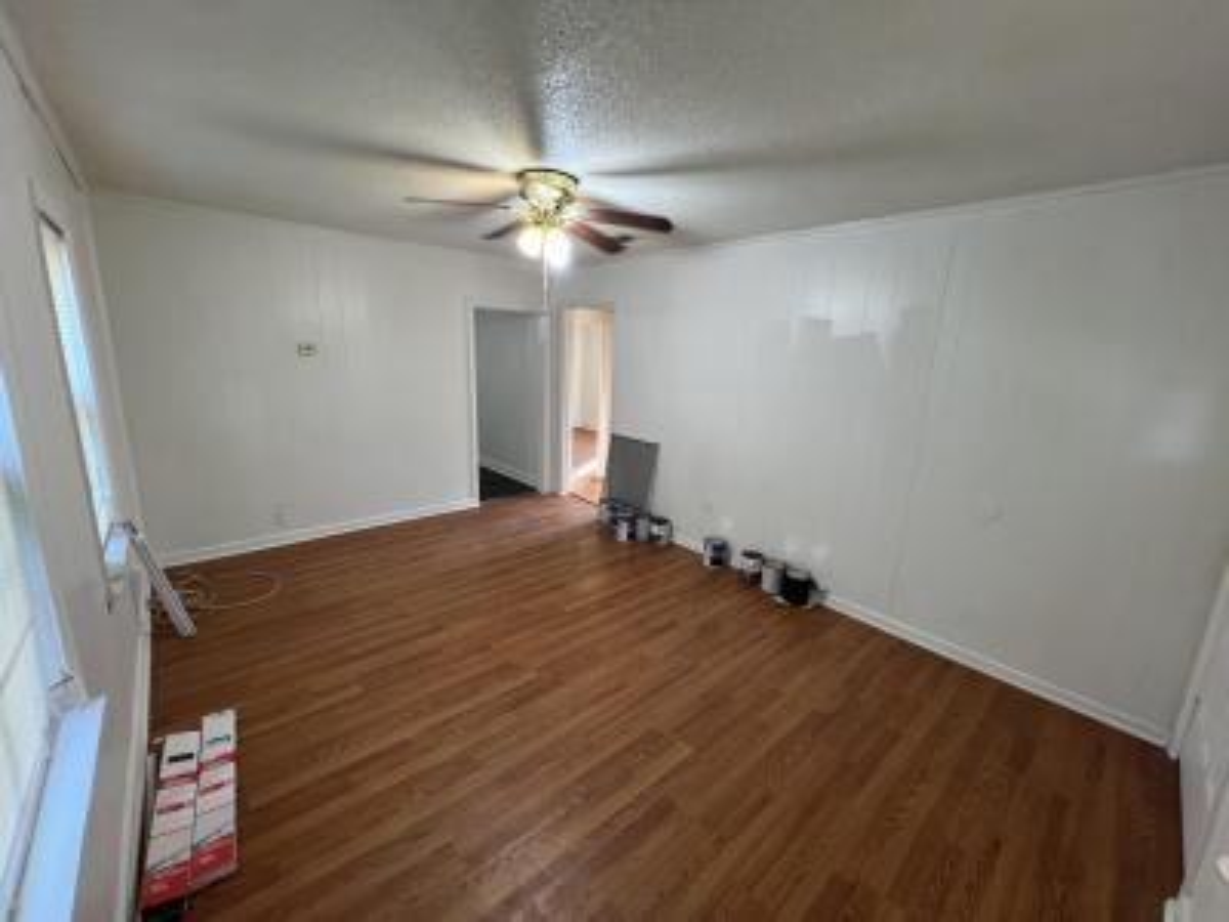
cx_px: 614
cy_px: 461
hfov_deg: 106.2
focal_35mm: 13
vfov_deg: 89.9
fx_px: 462
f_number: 1.8
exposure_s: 1/120
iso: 200
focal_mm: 1.57
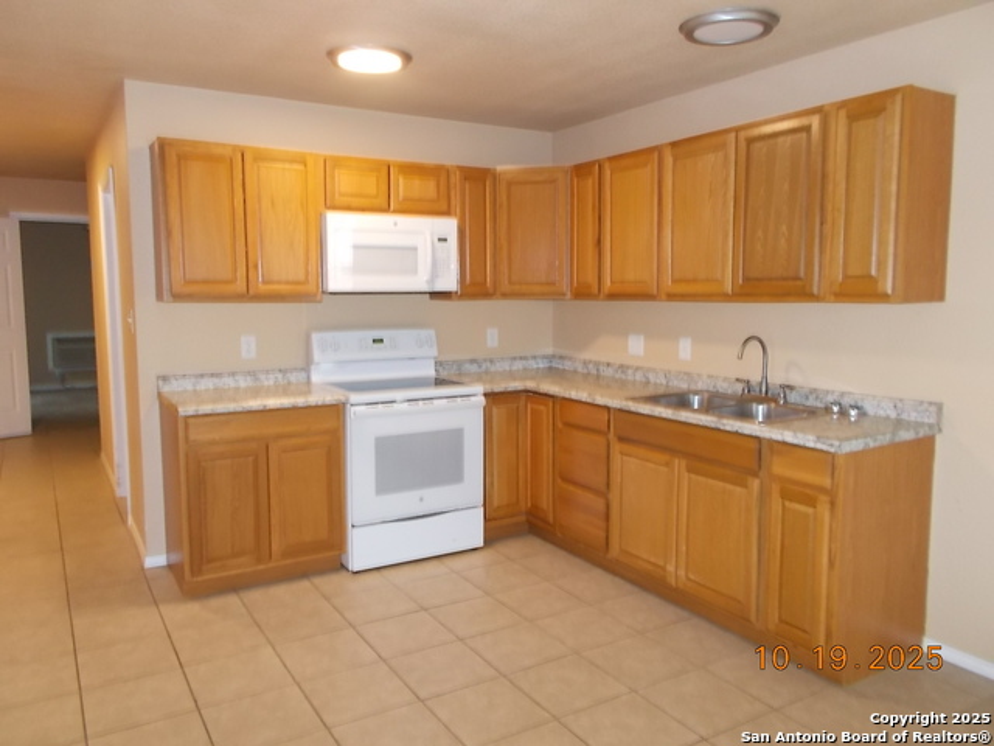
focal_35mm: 26
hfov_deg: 67.3
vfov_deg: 53.1
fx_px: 747
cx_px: 497
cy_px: 373
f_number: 3.2
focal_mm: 4.6
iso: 250
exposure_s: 1/25
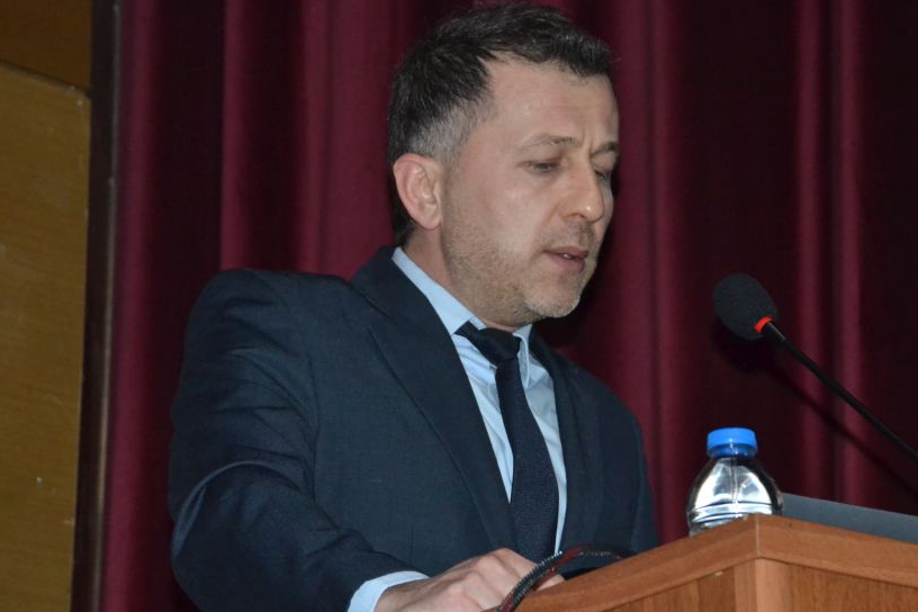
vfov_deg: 9.3
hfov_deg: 14.0
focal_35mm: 147
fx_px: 3748
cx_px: 474
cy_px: 348
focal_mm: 80
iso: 3200
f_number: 5.6
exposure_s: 1/60
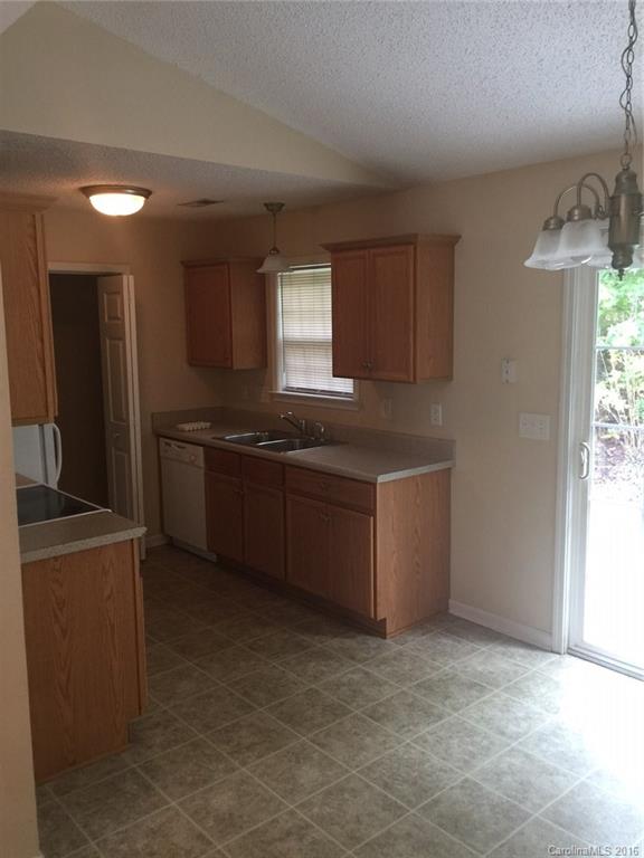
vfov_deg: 61.7
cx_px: 322
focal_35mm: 29
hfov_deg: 48.2
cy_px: 429
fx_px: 719
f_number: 2.2
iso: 80
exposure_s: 1/15
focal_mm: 4.15
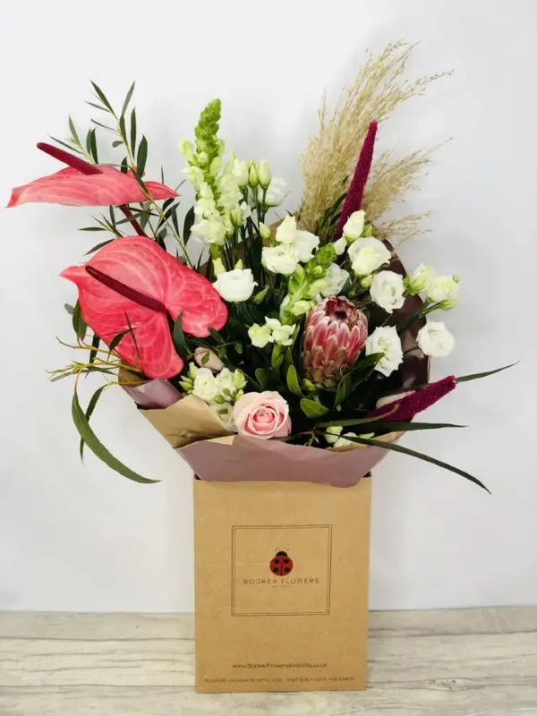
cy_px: 358
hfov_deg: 28.0
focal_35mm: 52
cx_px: 268
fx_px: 1076
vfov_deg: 36.8
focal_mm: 6
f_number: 2.4
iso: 32
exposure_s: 1/50
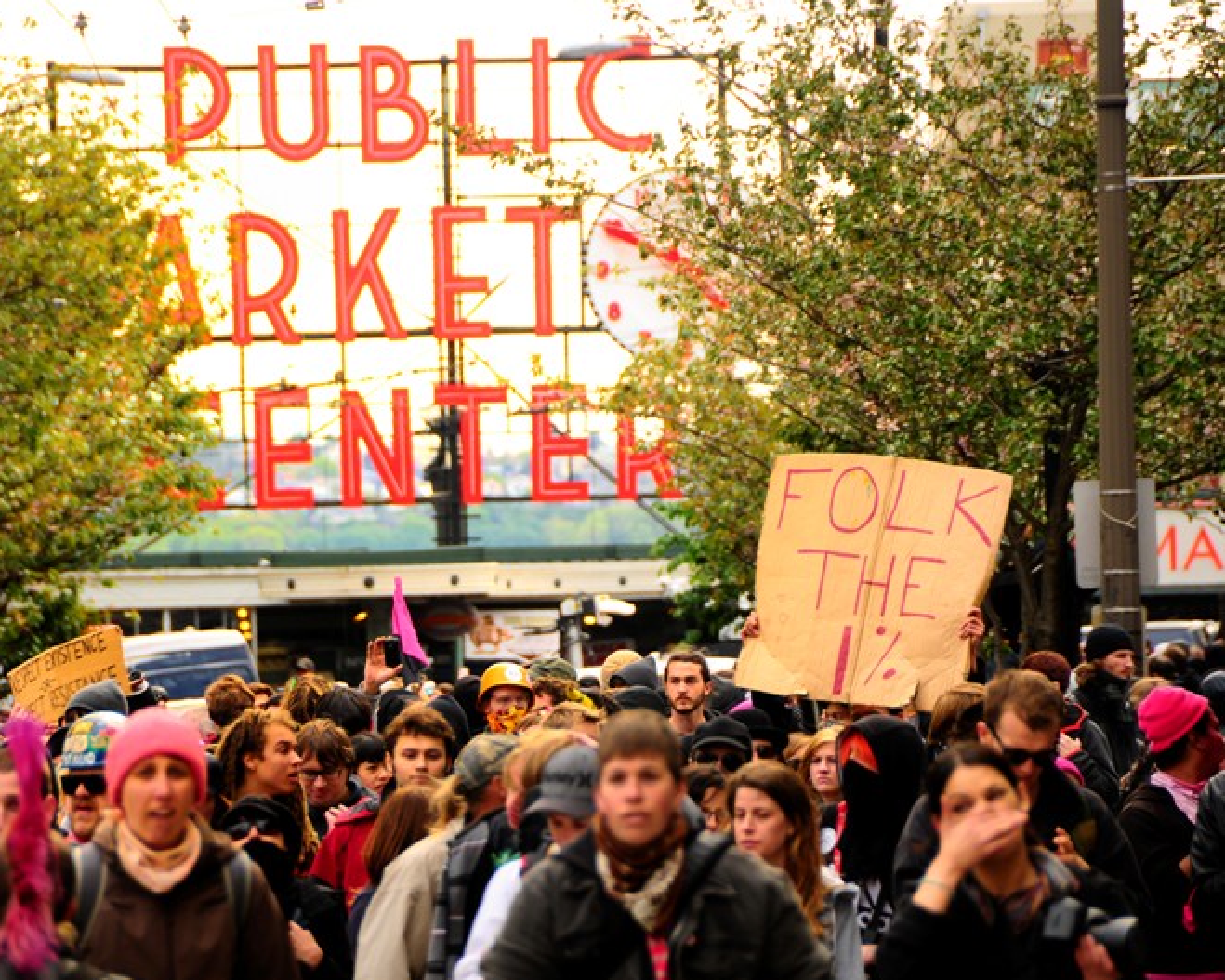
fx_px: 10512
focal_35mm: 290
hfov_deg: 6.7
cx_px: 586
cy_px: 490
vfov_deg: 5.3
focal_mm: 170
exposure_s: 1/100
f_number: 5.6
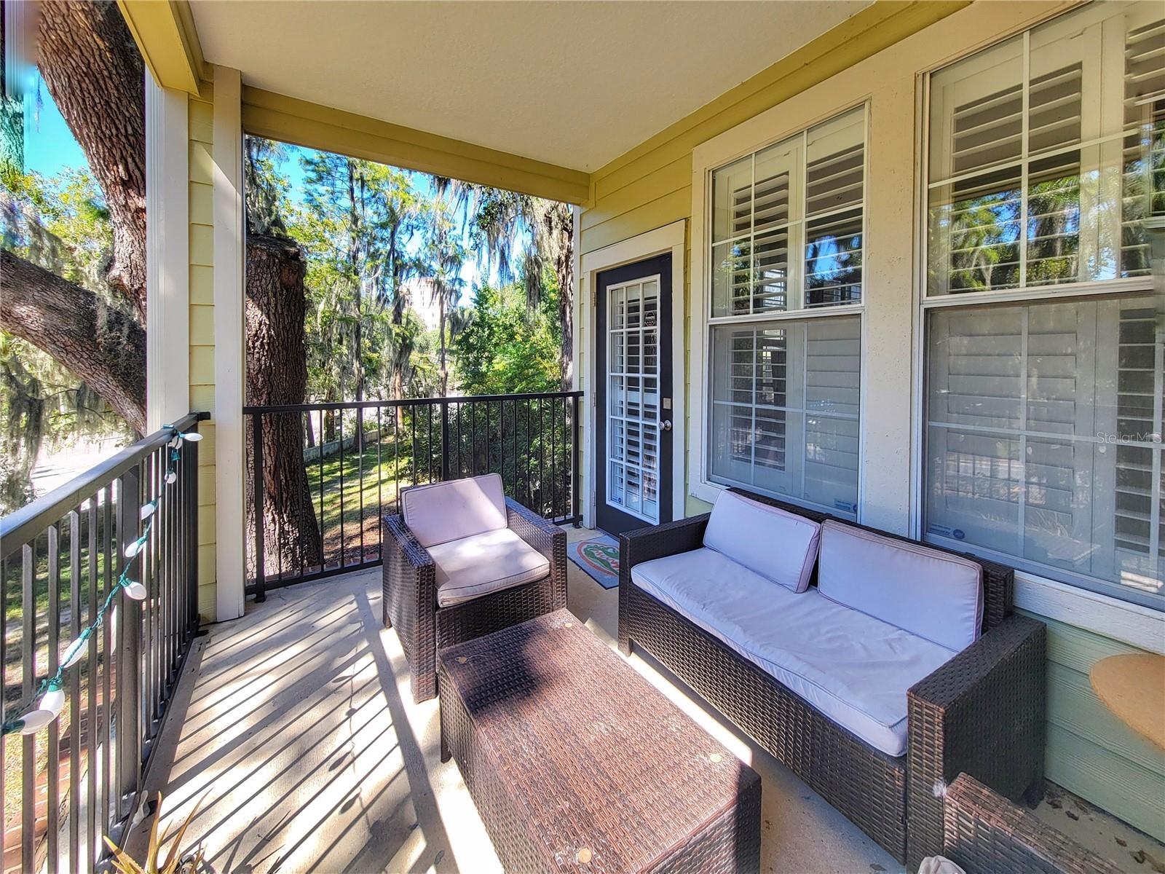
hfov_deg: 106.2
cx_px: 582
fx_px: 438
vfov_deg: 89.9
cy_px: 437
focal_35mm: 13
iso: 50
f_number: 2.2
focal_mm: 2.2
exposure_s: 1/252
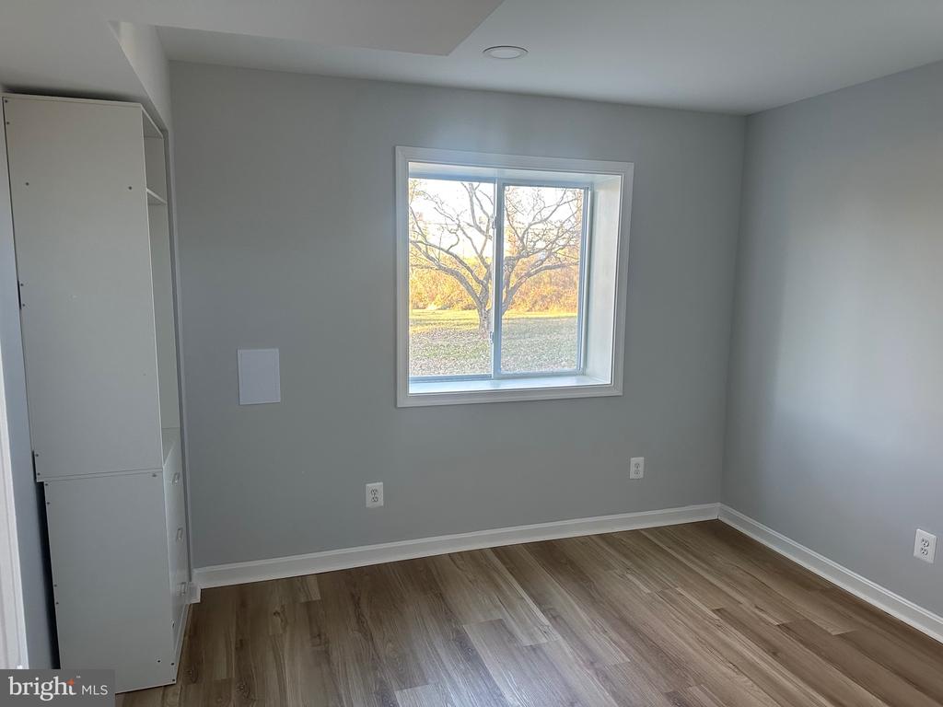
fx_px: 654
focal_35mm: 24
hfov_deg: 71.6
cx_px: 472
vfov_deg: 56.8
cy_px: 354
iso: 200
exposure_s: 1/120
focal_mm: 6.86
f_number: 1.78
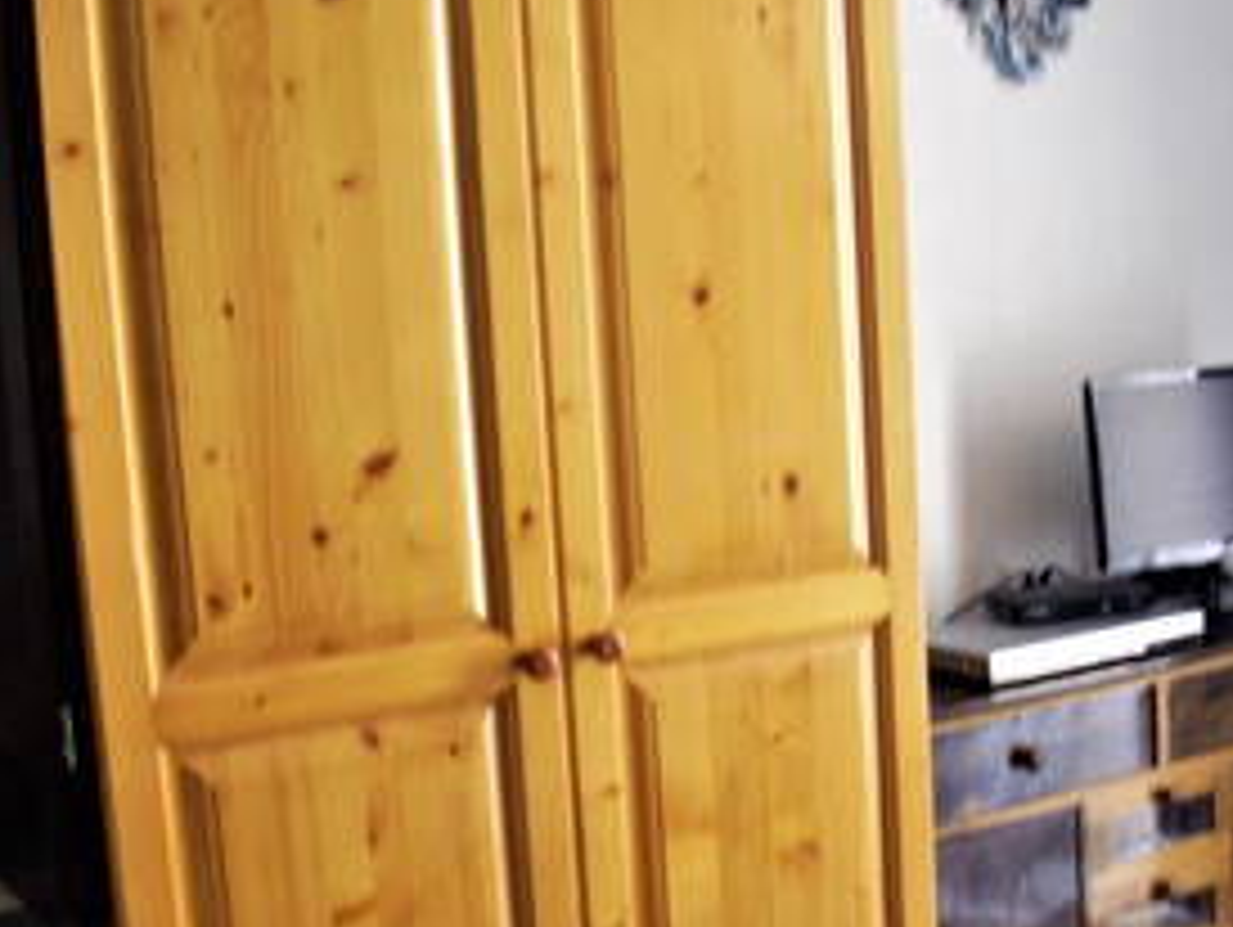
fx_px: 1497
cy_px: 464
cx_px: 792
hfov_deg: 44.3
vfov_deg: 34.4
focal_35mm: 42
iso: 160
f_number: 2.9
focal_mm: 5.7
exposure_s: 1/8
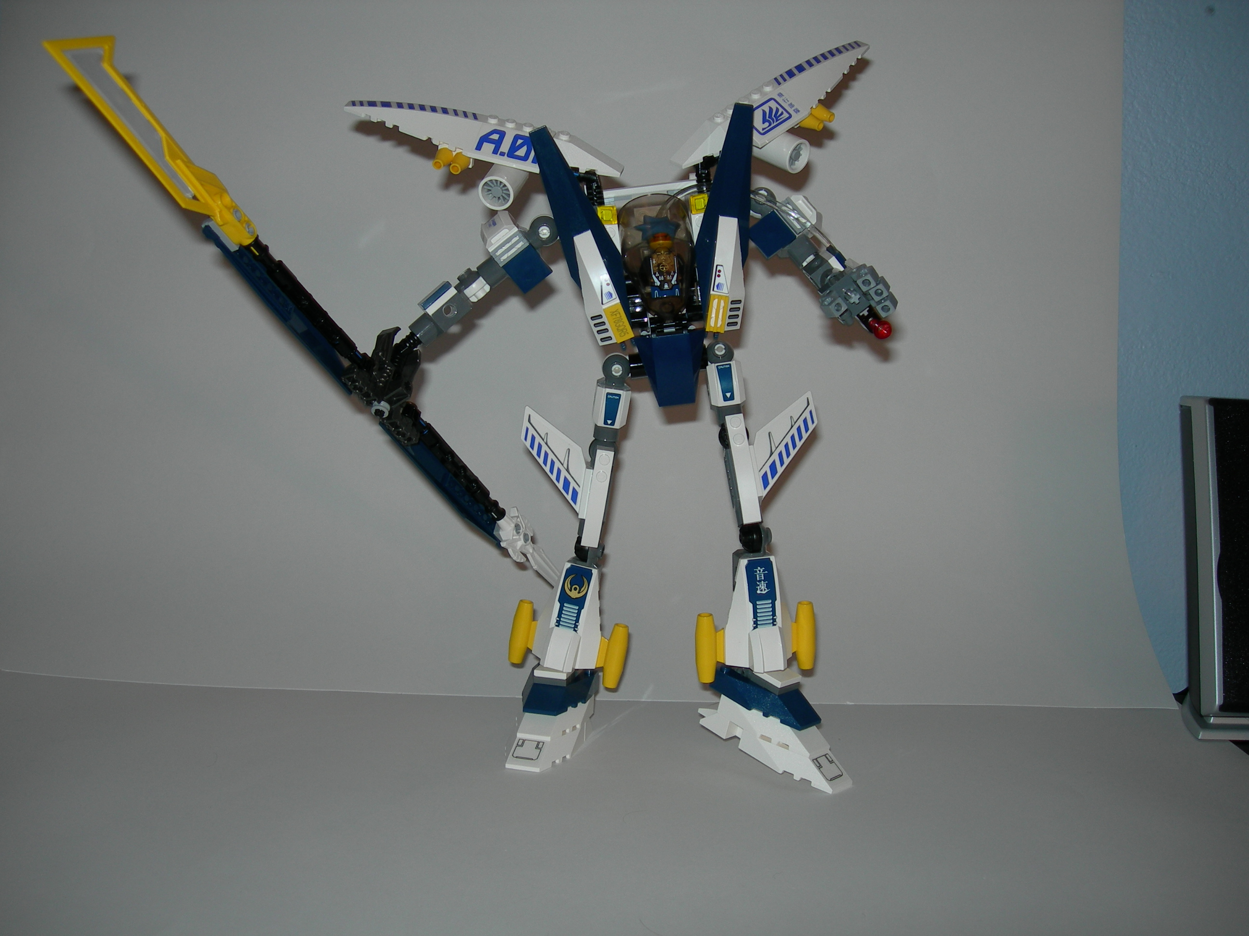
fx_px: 1371
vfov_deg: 37.7
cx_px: 624
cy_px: 468
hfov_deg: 49.0
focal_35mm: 38
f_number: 2.8
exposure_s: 1/60.1
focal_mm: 7.8
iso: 50
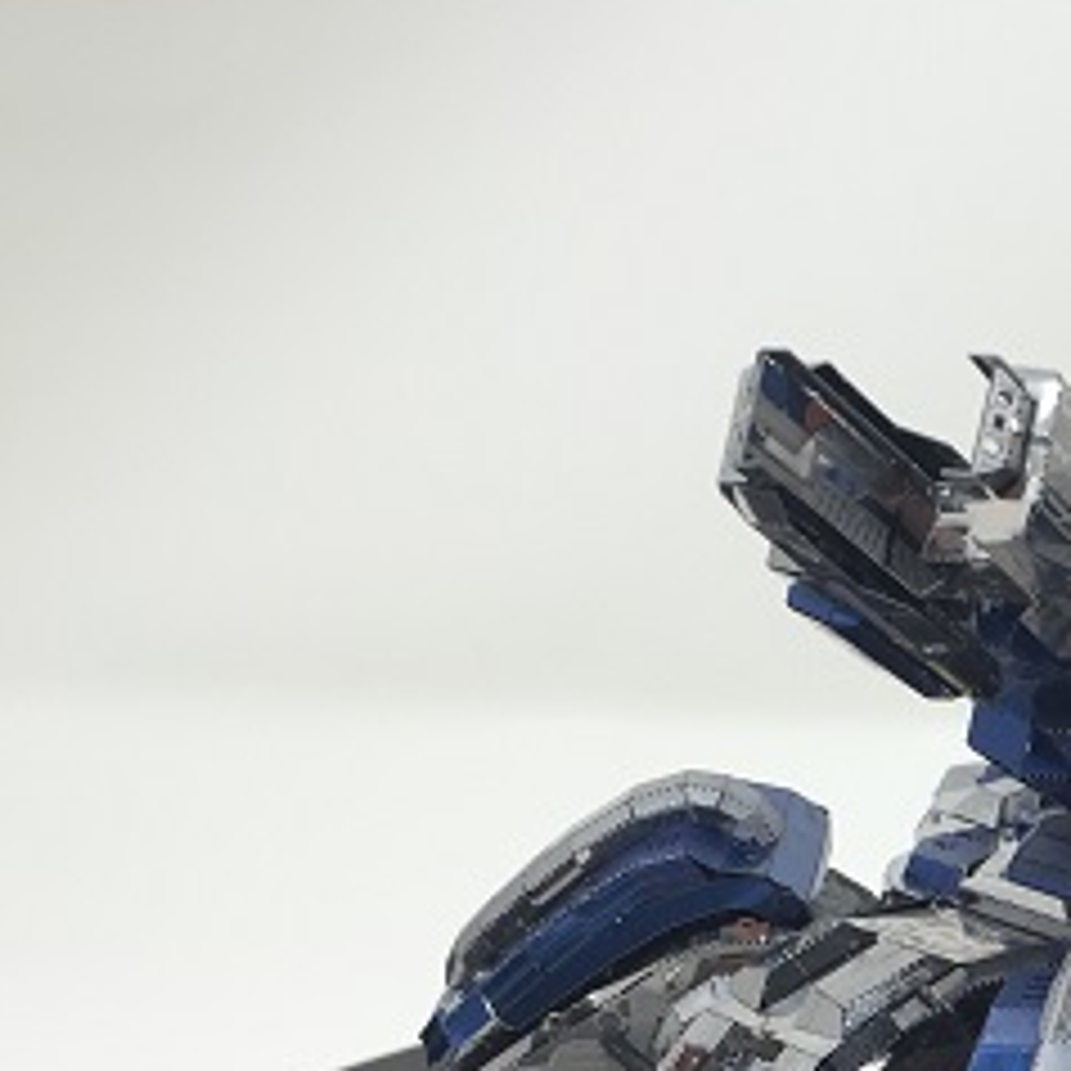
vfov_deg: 24.1
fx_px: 2415
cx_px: 1220
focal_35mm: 69
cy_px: 1012
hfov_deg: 23.3
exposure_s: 1/60
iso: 32
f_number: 2.2
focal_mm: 4.15
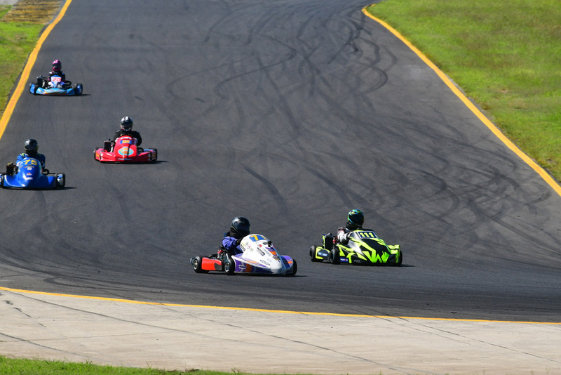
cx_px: 280
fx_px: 8651
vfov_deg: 2.5
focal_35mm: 555
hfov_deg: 3.7
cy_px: 188
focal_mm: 370
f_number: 13
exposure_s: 1/640
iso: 500
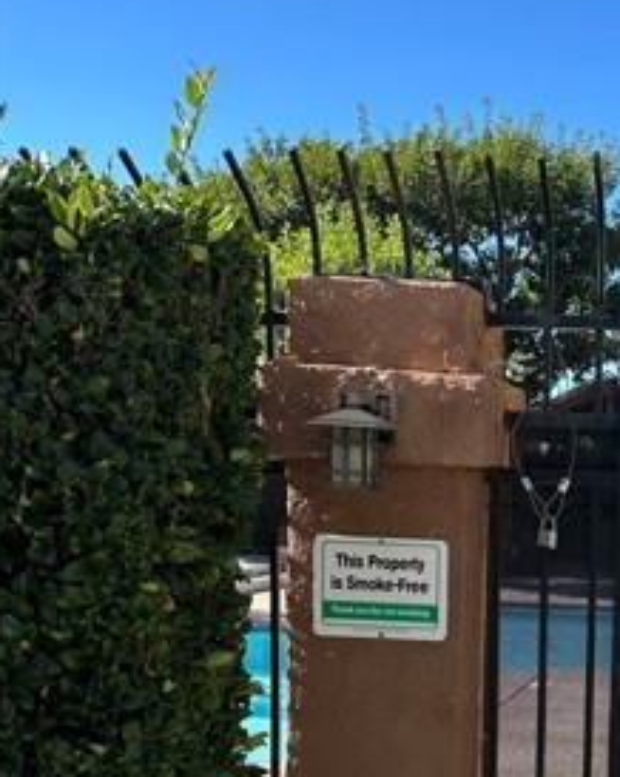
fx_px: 1263
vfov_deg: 33.0
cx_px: 671
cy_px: 640
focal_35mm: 55
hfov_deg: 25.7
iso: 80
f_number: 1.78
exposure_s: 1/1321
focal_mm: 6.86
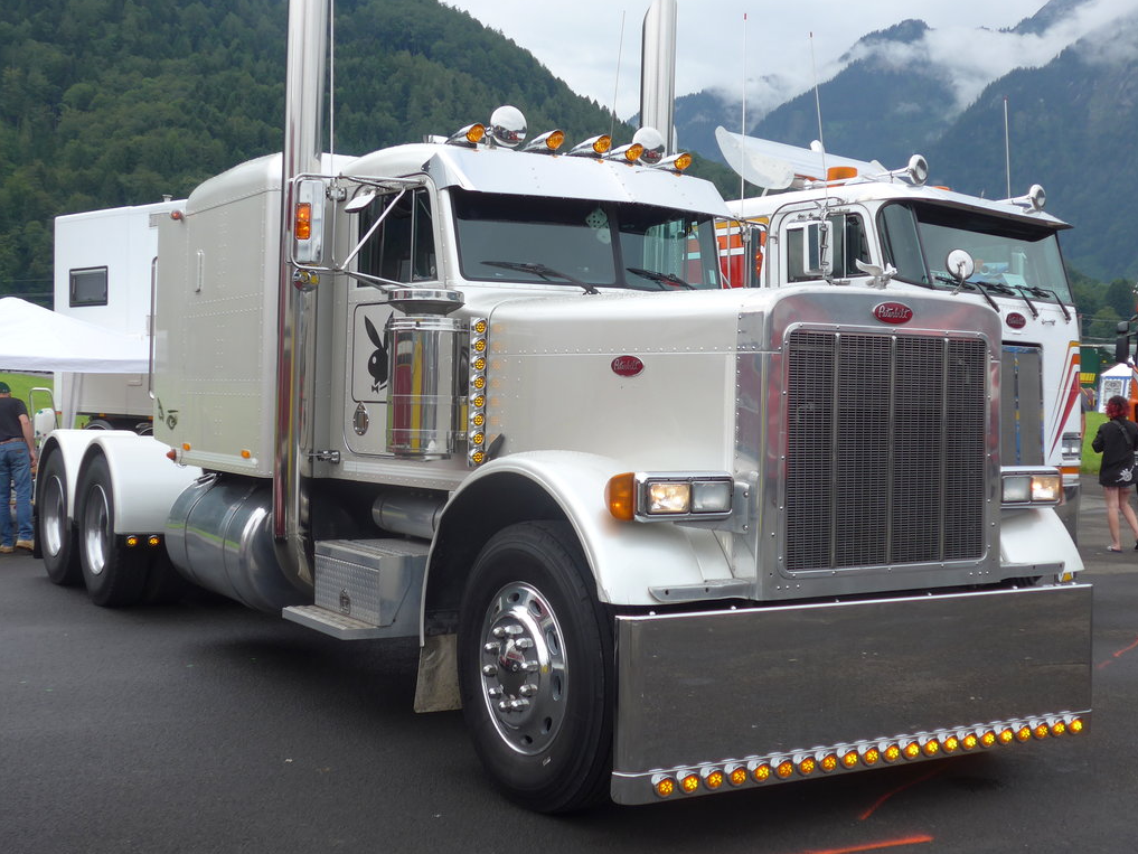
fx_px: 1512
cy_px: 383
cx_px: 563
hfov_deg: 41.2
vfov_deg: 31.5
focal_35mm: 46
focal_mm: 8
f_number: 2.8
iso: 80
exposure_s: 1/640
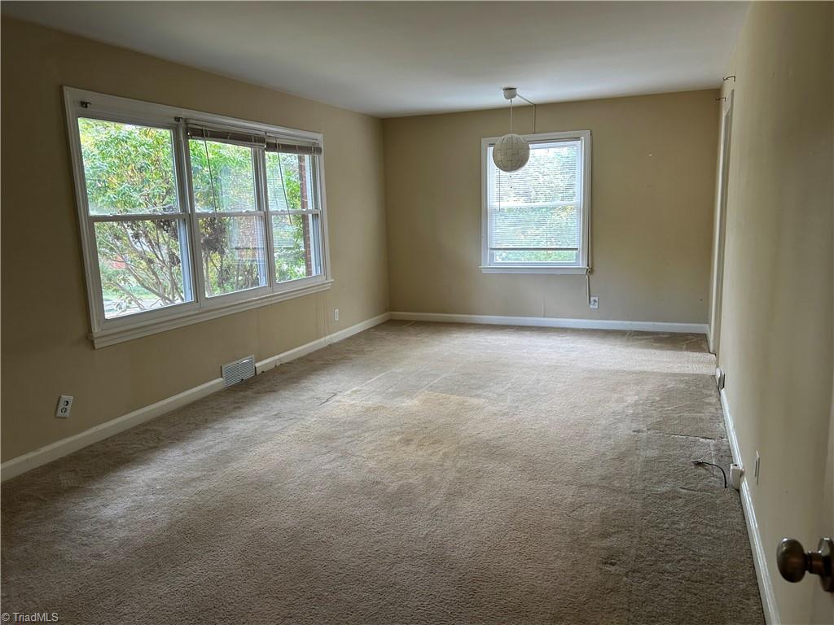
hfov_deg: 67.3
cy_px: 312
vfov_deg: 53.1
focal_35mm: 26
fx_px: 626
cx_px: 417
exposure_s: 1/60
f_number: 1.5
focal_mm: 5.7
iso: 80
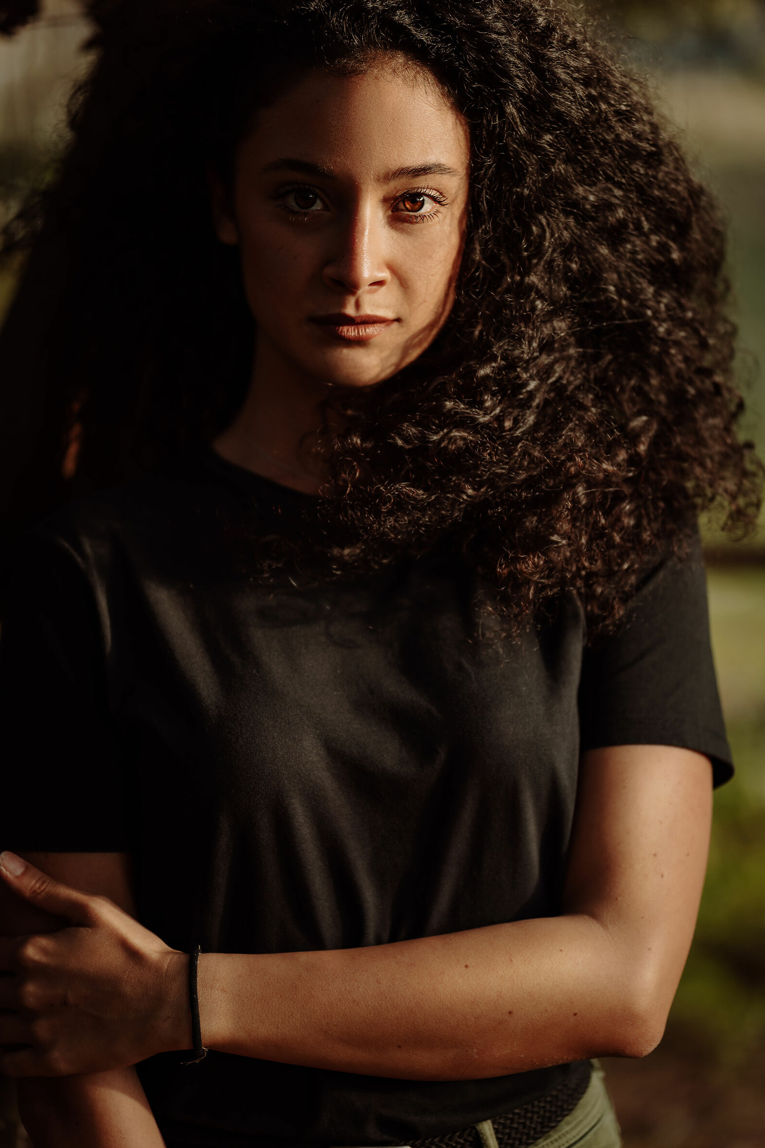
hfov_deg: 15.9
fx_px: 2742
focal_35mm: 86
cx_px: 380
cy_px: 581
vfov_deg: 23.6
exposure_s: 1/500
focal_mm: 85
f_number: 1.8
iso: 100
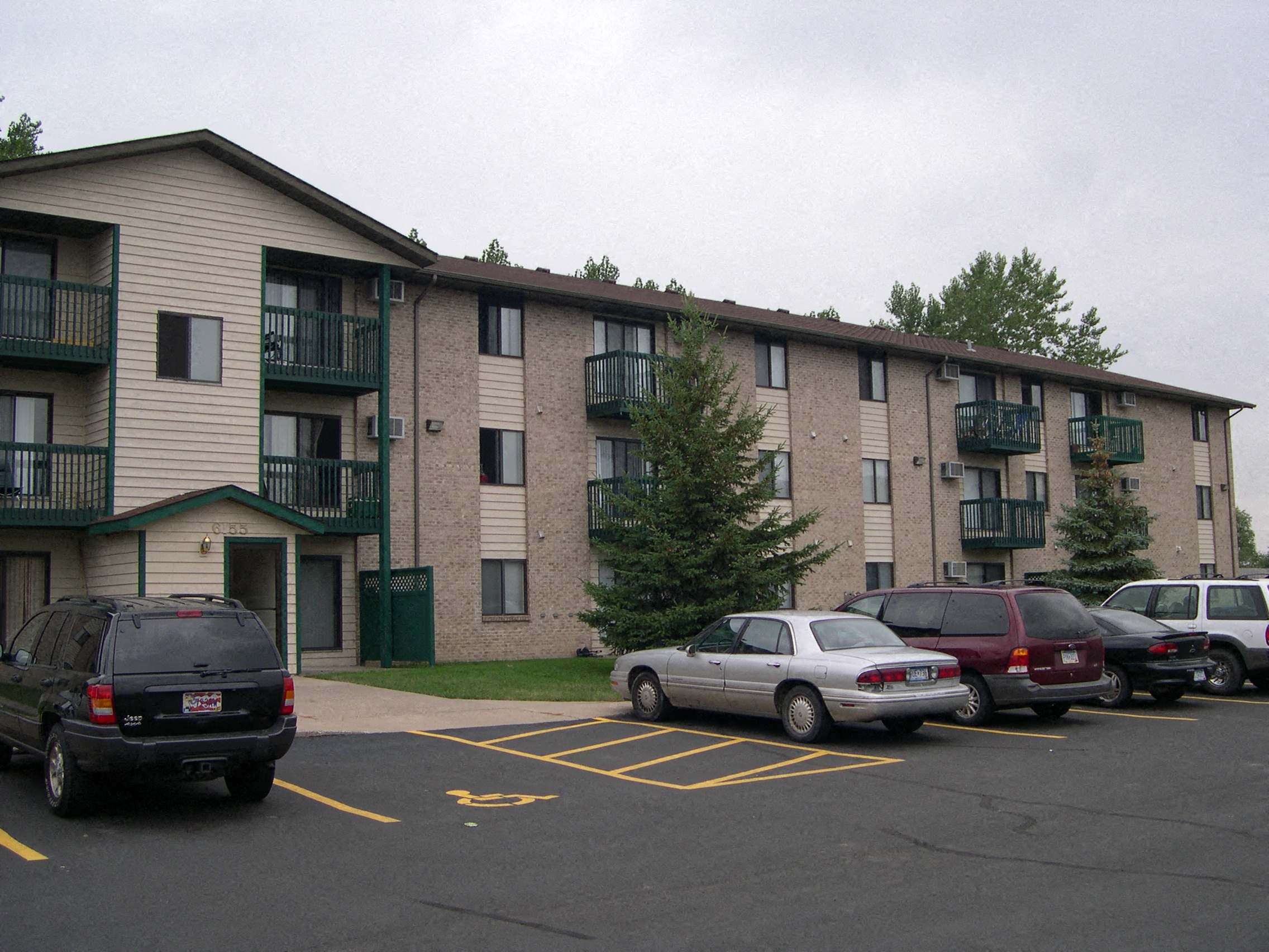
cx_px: 634
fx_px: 1393
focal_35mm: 38
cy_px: 476
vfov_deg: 37.7
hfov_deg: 49.0
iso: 100
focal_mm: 8
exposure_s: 1/377
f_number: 2.8
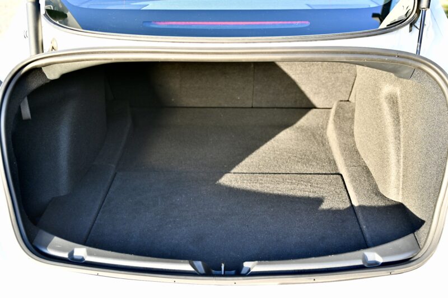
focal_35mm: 37
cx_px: 224
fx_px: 460
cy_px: 149
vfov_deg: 35.9
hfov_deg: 51.9
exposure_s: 1/200
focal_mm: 37
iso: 400
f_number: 4
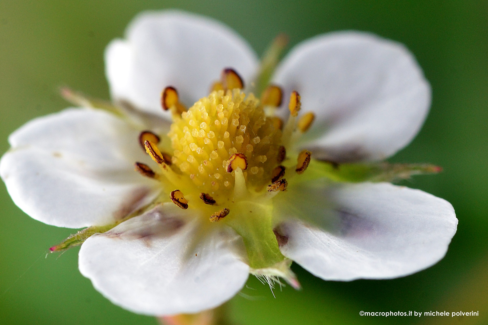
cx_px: 244
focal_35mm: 135
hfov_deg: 15.2
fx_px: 1830
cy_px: 162
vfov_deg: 10.2
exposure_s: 1/125
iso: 1000
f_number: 22
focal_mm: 90
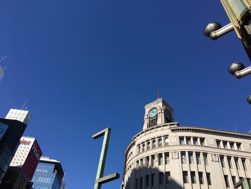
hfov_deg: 61.7
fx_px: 210
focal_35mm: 29
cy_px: 94
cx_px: 126
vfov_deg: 48.2
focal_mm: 4.15
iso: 25
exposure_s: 1/2262
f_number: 2.2
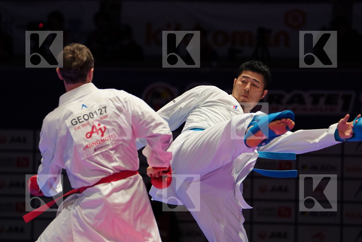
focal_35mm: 220
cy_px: 121
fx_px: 2212
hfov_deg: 9.4
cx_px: 181
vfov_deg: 6.2
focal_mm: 146
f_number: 2.8
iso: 1600
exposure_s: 1/1000
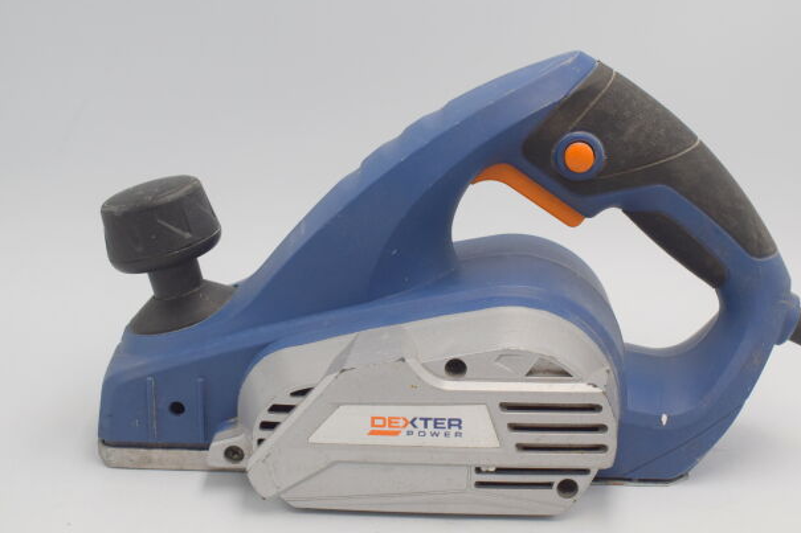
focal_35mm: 67
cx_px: 422
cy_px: 268
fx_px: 1482
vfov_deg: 20.4
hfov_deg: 30.2
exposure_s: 1/200
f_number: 7.1
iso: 400
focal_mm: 35
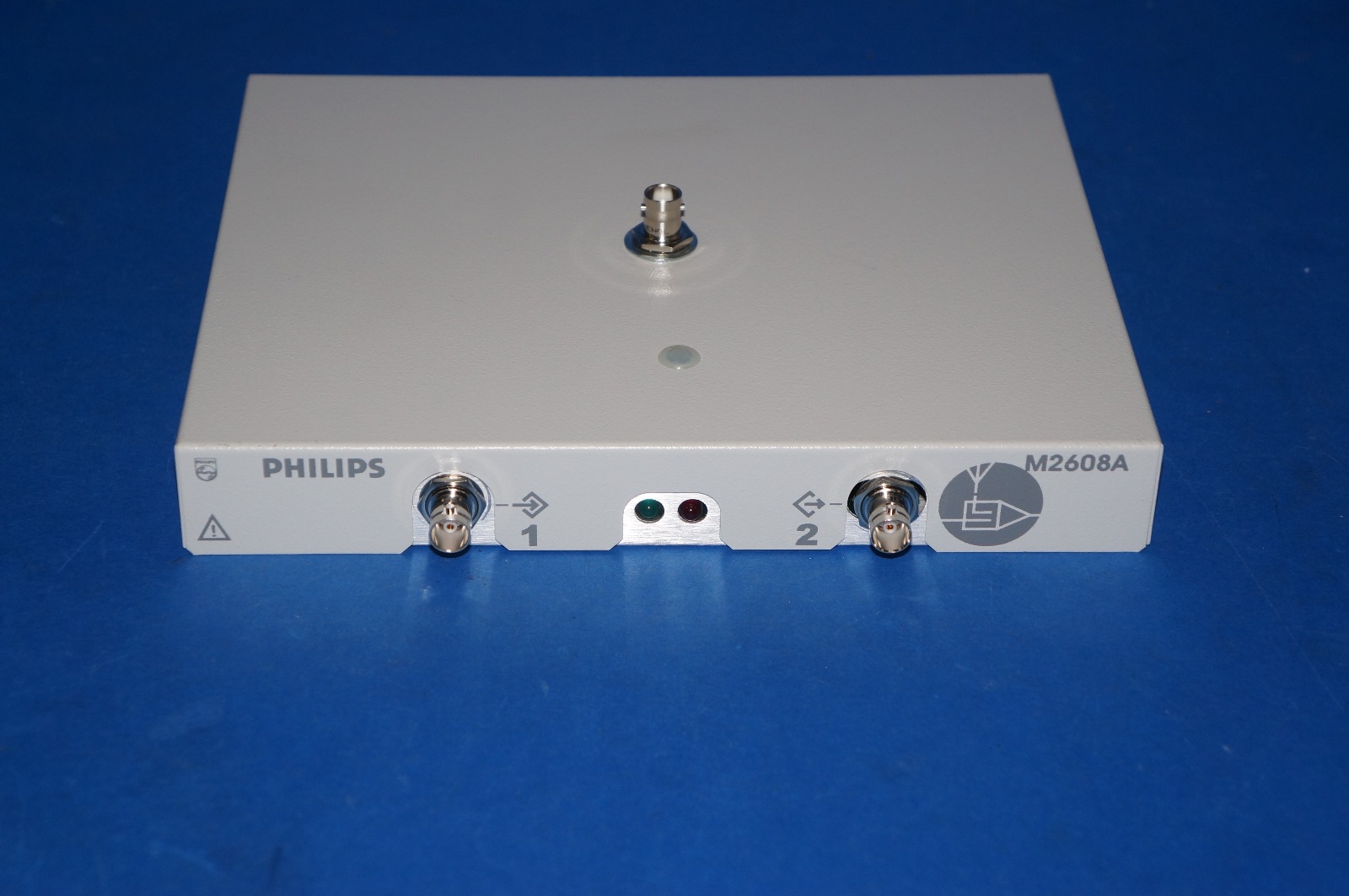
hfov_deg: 27.6
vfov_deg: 18.5
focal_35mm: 74
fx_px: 2751
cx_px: 674
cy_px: 448
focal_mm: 49
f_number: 5
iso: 400
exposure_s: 1/60
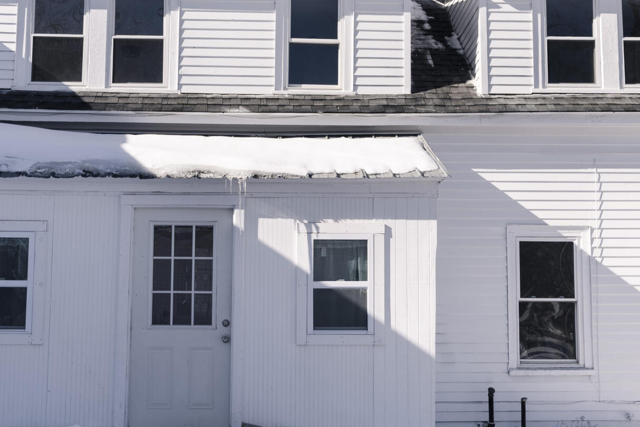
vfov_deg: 31.9
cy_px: 239
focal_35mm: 42
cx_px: 302
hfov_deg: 46.4
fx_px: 747
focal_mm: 17
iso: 100
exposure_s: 1/1600
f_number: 8
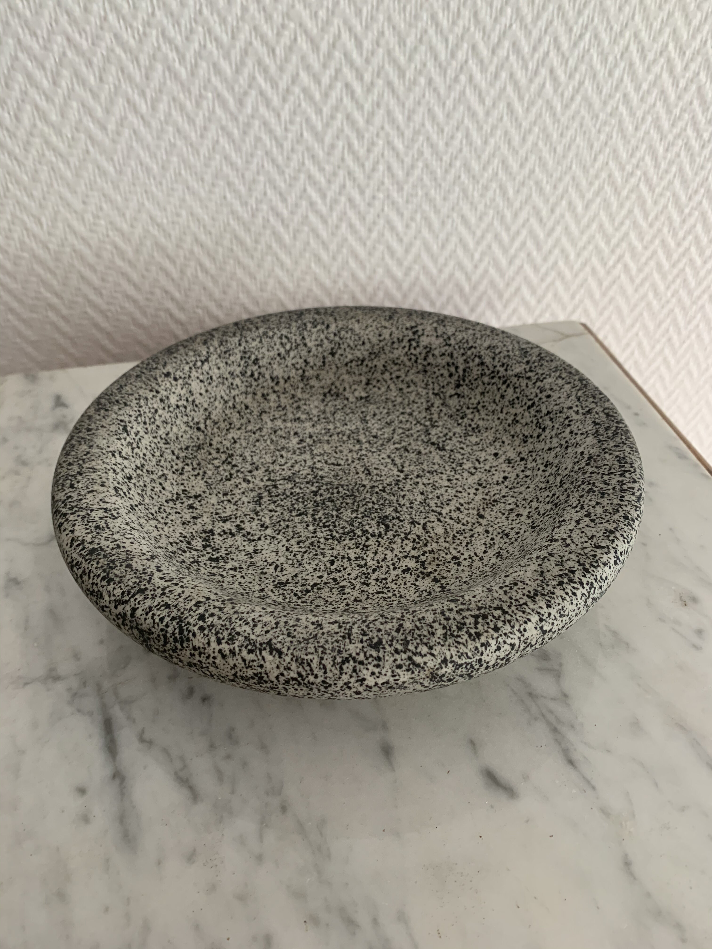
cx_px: 356
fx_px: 713
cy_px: 474
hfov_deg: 53.1
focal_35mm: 26
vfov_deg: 67.3
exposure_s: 1/60
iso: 125
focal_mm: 4.25
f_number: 1.8
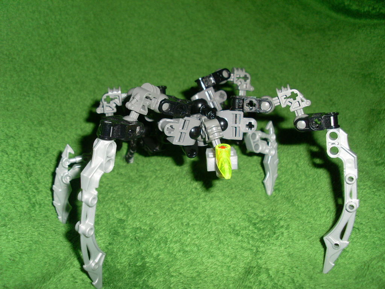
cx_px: 192
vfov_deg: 37.7
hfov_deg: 49.0
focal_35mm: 38
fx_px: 423
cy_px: 144
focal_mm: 6.3
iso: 100
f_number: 7.7
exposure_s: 1/45
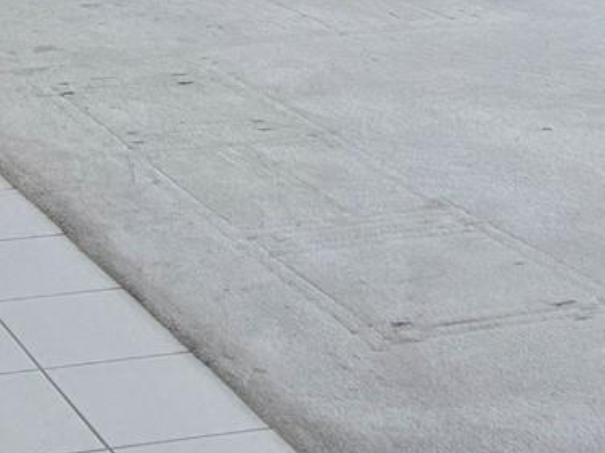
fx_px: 1713
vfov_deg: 14.2
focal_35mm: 98
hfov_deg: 18.8
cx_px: -154
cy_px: -210
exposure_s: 1/180
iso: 200
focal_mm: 6.3
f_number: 1.7
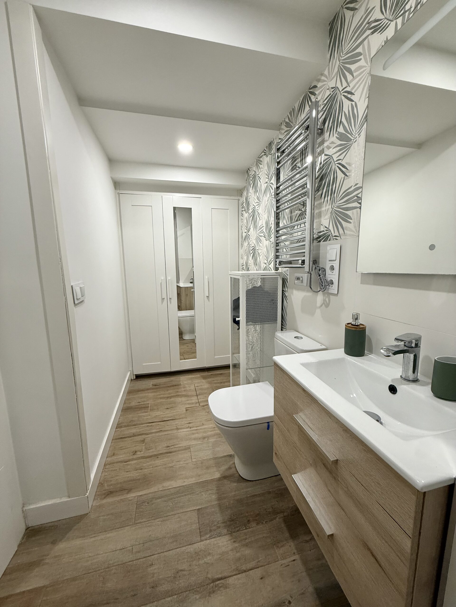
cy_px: 304
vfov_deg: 102.1
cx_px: 228
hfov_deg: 85.7
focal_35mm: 14
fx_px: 246
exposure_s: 1/50
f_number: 2.2
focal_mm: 2.22
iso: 200
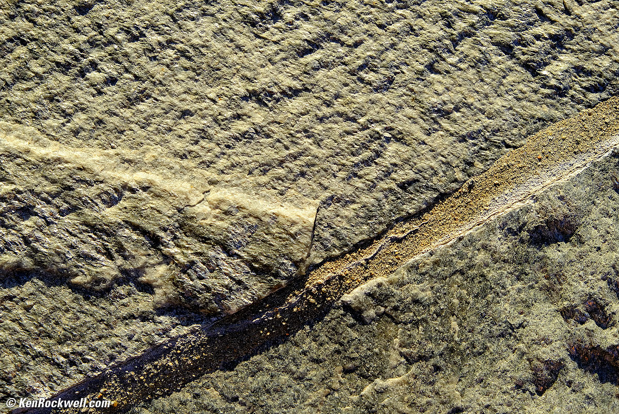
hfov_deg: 24.5
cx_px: 310
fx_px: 1428
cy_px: 207
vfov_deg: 16.5
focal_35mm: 83
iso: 200
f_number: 5.6
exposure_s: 1/340
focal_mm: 55
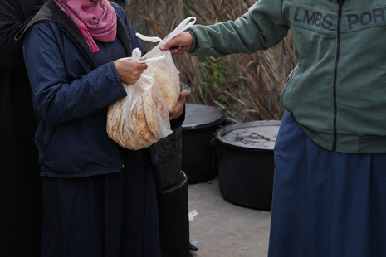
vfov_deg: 15.2
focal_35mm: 89
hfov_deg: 22.7
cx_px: 113
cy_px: 26
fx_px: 953
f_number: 2.8
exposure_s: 1/800
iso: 100
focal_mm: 40.4
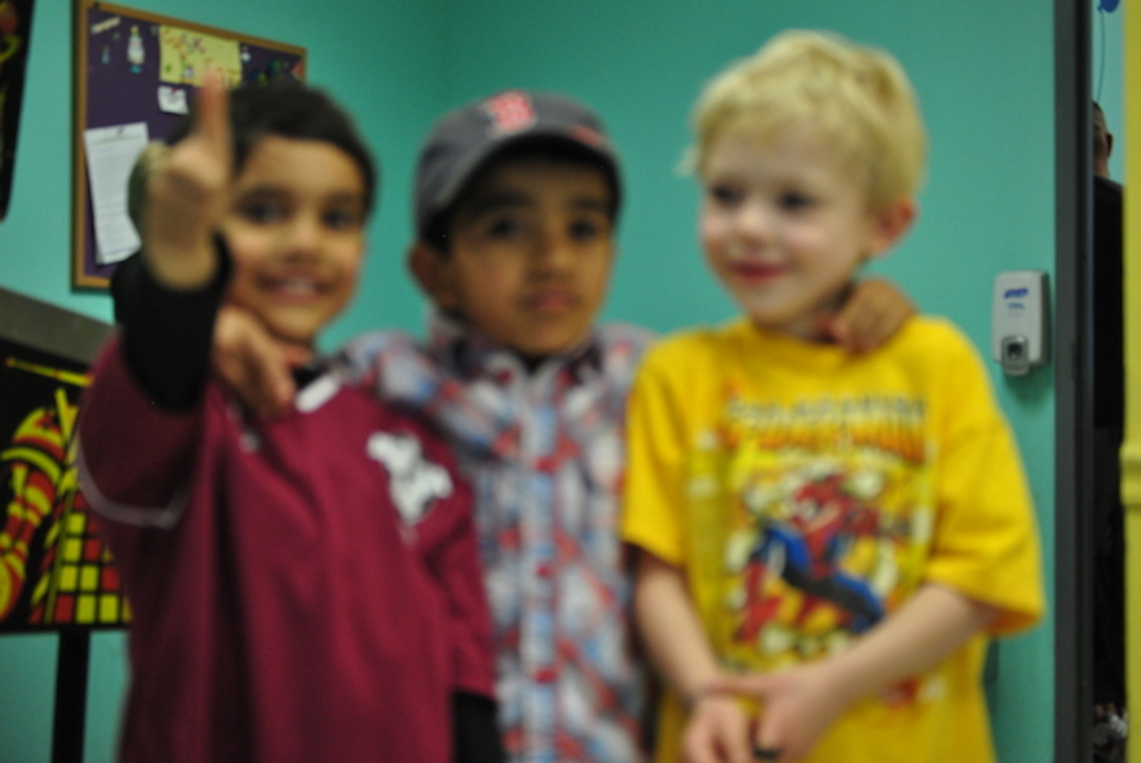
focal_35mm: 82
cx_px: 570
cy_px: 382
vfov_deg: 16.6
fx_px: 2617
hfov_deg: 24.6
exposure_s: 1/50
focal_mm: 55
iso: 400
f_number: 4
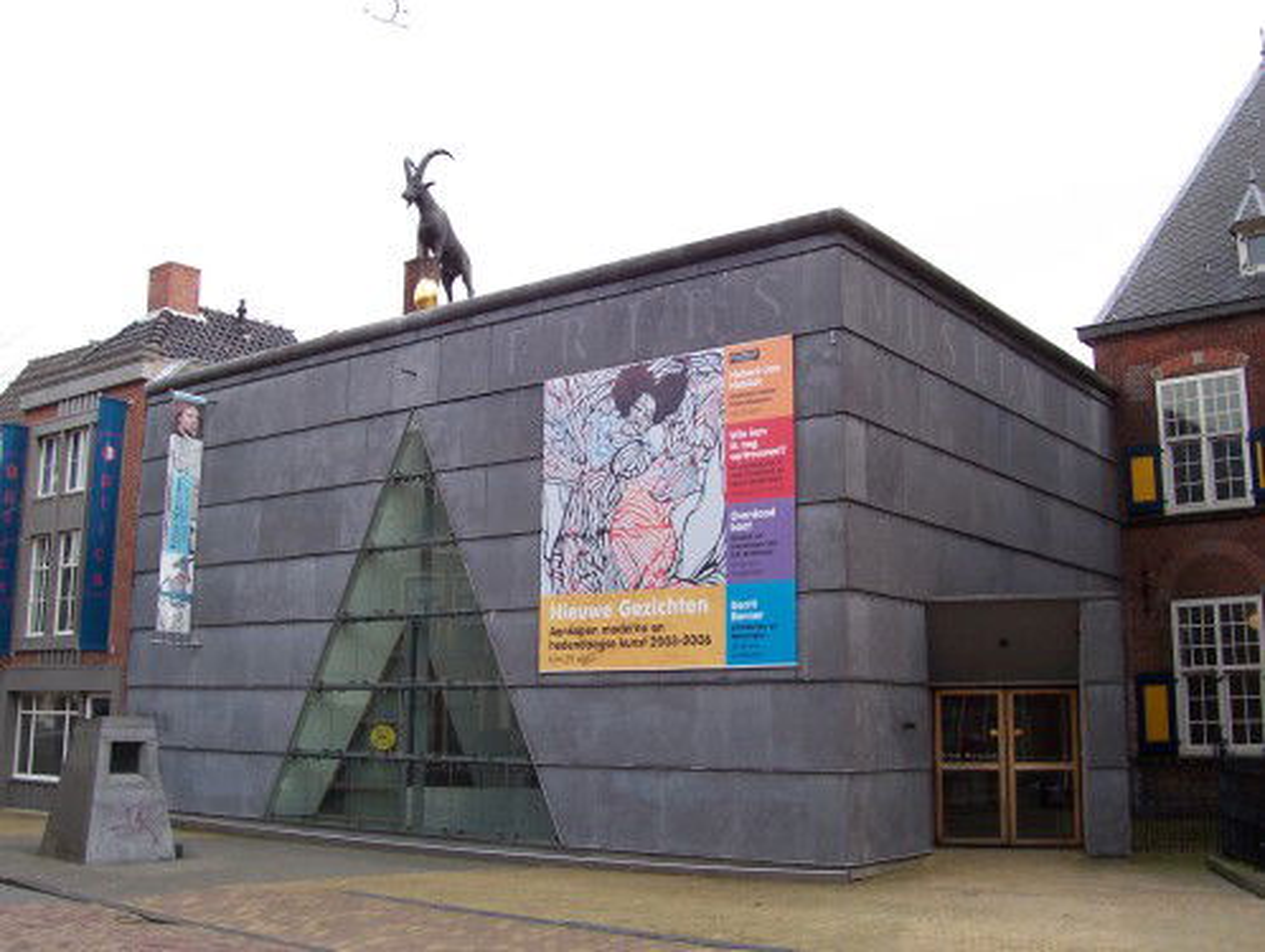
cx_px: 632
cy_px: 476
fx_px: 1354
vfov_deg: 38.8
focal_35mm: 37
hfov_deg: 50.1
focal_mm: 5.6
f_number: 5.6
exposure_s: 1/250
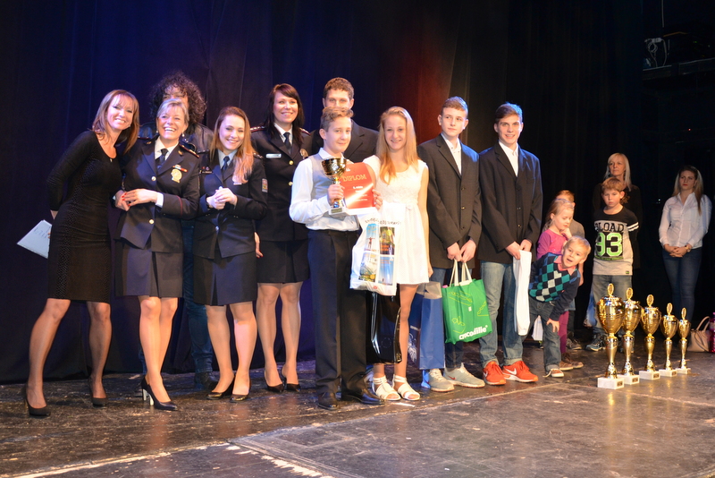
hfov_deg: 59.5
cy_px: 239
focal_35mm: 32
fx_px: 626
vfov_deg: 41.7
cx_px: 358
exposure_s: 1/60
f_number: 3.8
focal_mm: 21
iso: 720
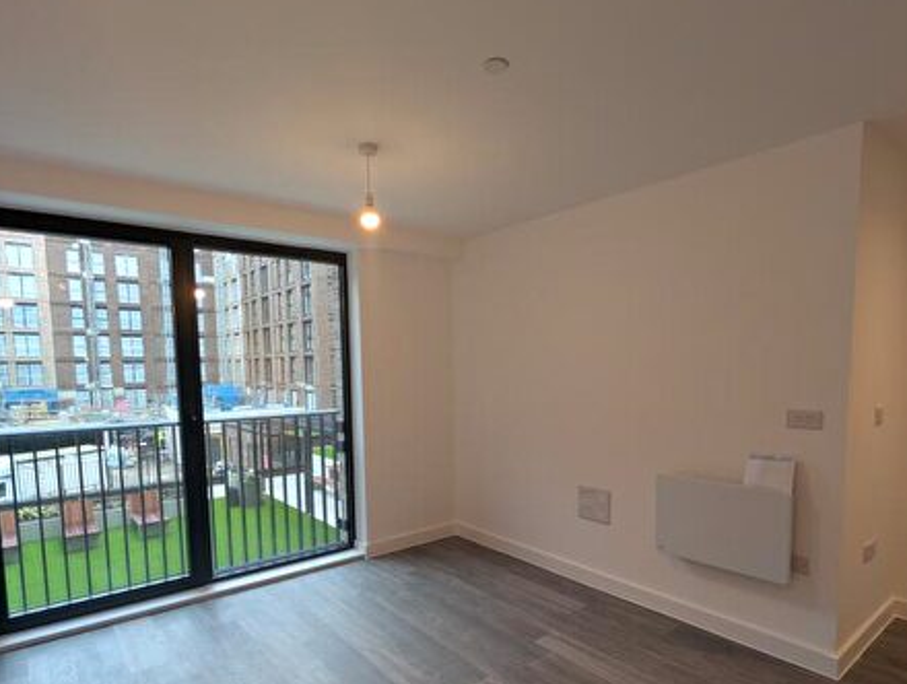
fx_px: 499
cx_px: 469
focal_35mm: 19
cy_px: 415
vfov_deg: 68.1
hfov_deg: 84.5
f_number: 1.7
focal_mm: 2.02
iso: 48
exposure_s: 1/49.6
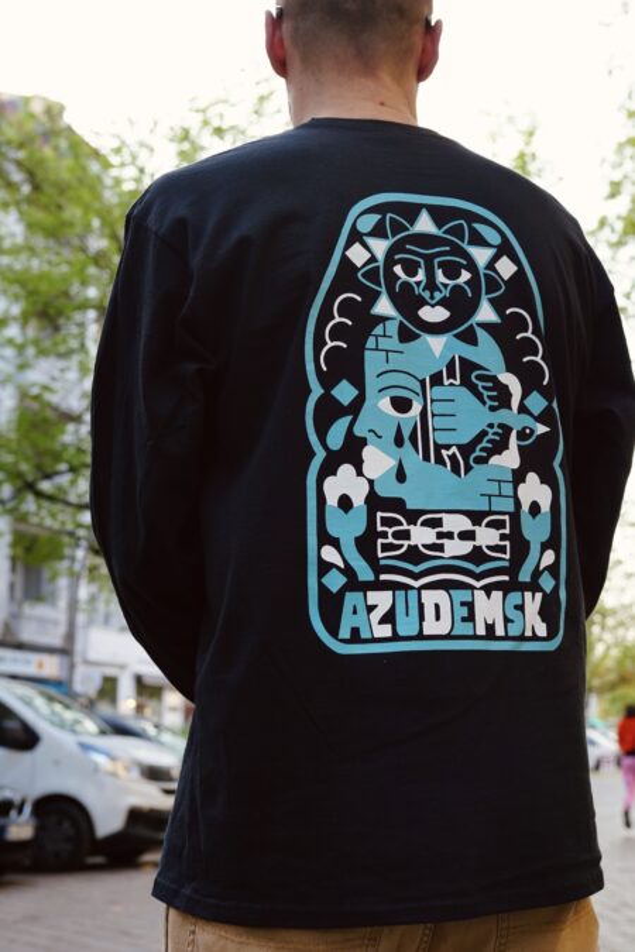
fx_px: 926
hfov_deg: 37.9
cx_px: 318
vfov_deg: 54.4
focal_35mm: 35
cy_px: 476
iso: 400
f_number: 4.5
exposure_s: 1/250
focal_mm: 35
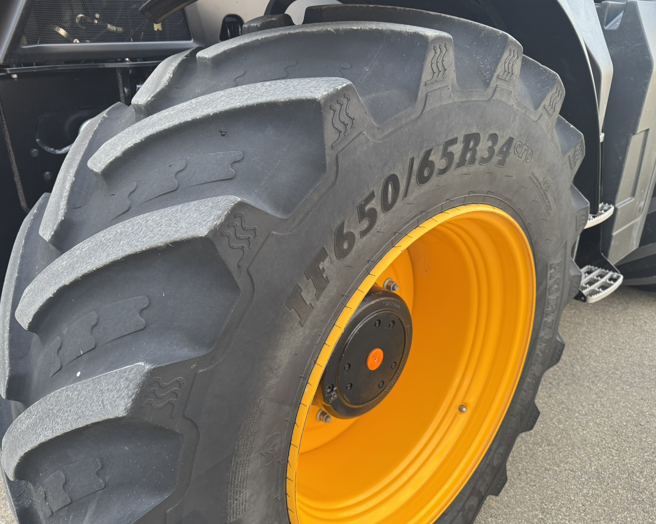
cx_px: 303
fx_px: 505
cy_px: 264
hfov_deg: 65.9
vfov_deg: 54.9
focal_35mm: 26
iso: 200
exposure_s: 1/107
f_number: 1.78
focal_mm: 6.76
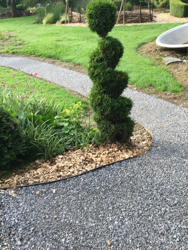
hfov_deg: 37.7
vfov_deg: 48.3
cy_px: 87
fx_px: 275
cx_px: 90
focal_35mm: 38
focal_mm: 4.15
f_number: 2.2
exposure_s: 1/124
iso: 25
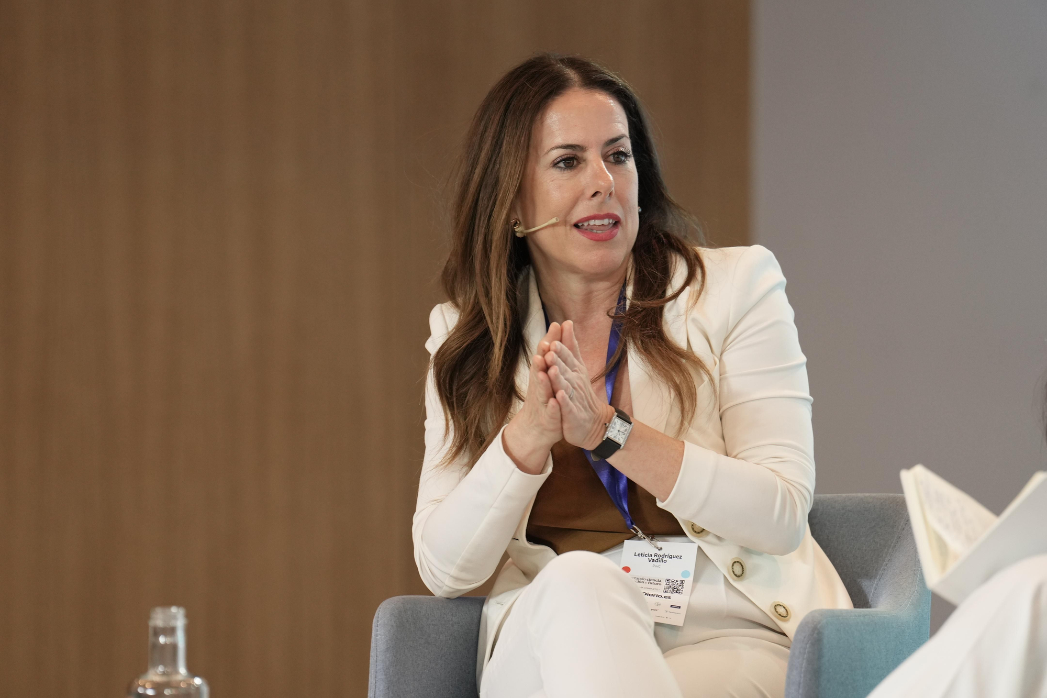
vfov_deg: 6.9
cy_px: 349
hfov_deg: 10.3
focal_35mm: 200
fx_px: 5816
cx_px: 524
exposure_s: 1/200
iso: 1600
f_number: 4
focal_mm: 200
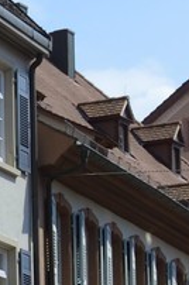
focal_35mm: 246
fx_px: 1944
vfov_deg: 8.2
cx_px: -539
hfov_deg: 5.0
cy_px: 461
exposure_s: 1/250
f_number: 8
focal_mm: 31
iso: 200
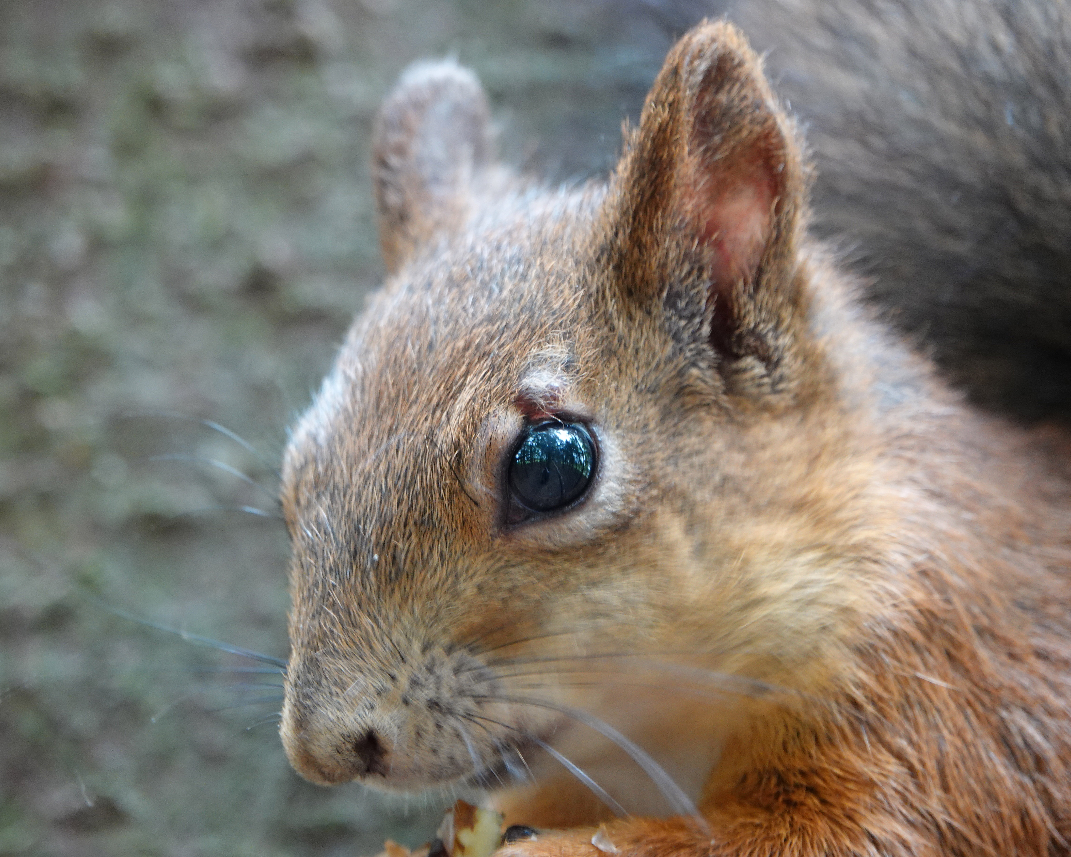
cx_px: 464
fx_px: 20730
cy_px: 429
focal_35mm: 654
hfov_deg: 3.0
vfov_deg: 2.4
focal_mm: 212.77
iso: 800
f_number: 4
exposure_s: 1/20
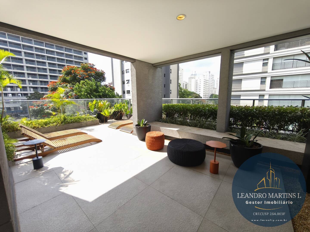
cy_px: 116
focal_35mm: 15
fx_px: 134
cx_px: 155
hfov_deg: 98.2
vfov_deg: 81.7
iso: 50
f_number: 2.2
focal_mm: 1.91
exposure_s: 1/378
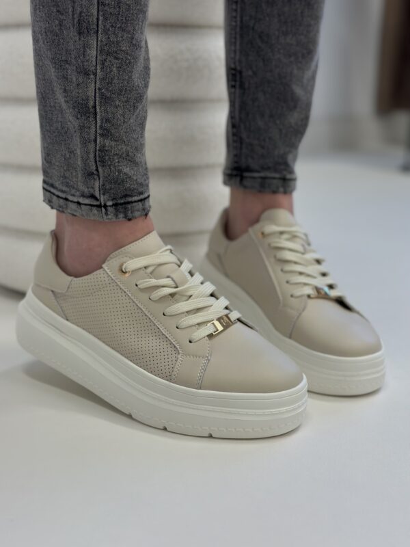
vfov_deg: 39.7
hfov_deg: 30.3
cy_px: 274
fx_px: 758
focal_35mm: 48
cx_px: 205
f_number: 1.78
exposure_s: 1/100
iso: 100
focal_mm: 6.86
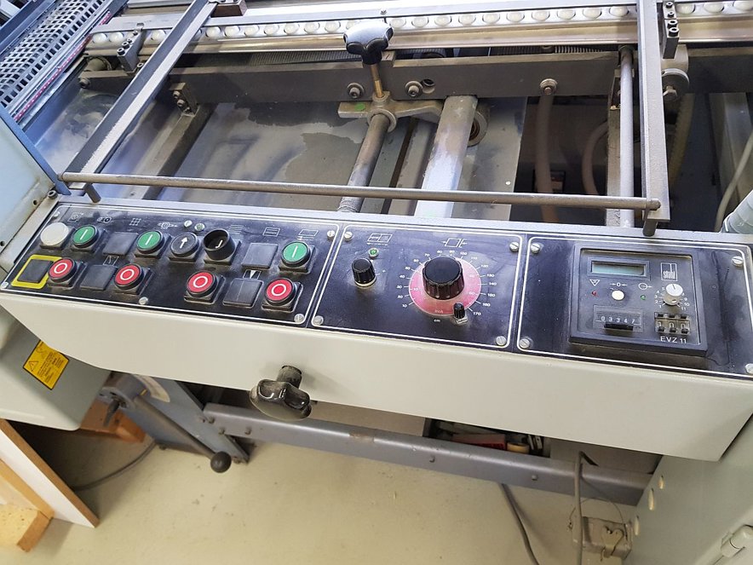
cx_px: 376
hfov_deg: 67.3
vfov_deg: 53.1
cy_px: 282
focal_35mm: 26
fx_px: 566
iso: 160
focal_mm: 4.2
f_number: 1.7
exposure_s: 1/50
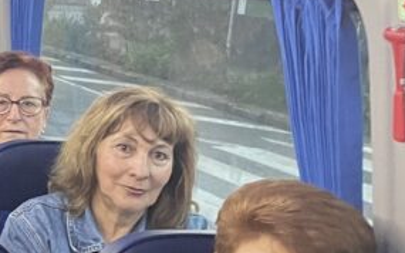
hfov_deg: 17.9
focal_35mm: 99
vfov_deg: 13.2
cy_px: 119
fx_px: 1093
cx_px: -261
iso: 500
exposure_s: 1/33
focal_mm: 4.2
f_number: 1.6
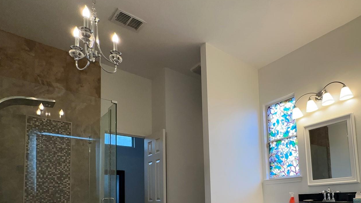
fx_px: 239
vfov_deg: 42.8
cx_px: 252
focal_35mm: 25
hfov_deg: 71.0
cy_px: 176
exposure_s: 1/120
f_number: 2.2
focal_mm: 2.22
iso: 125
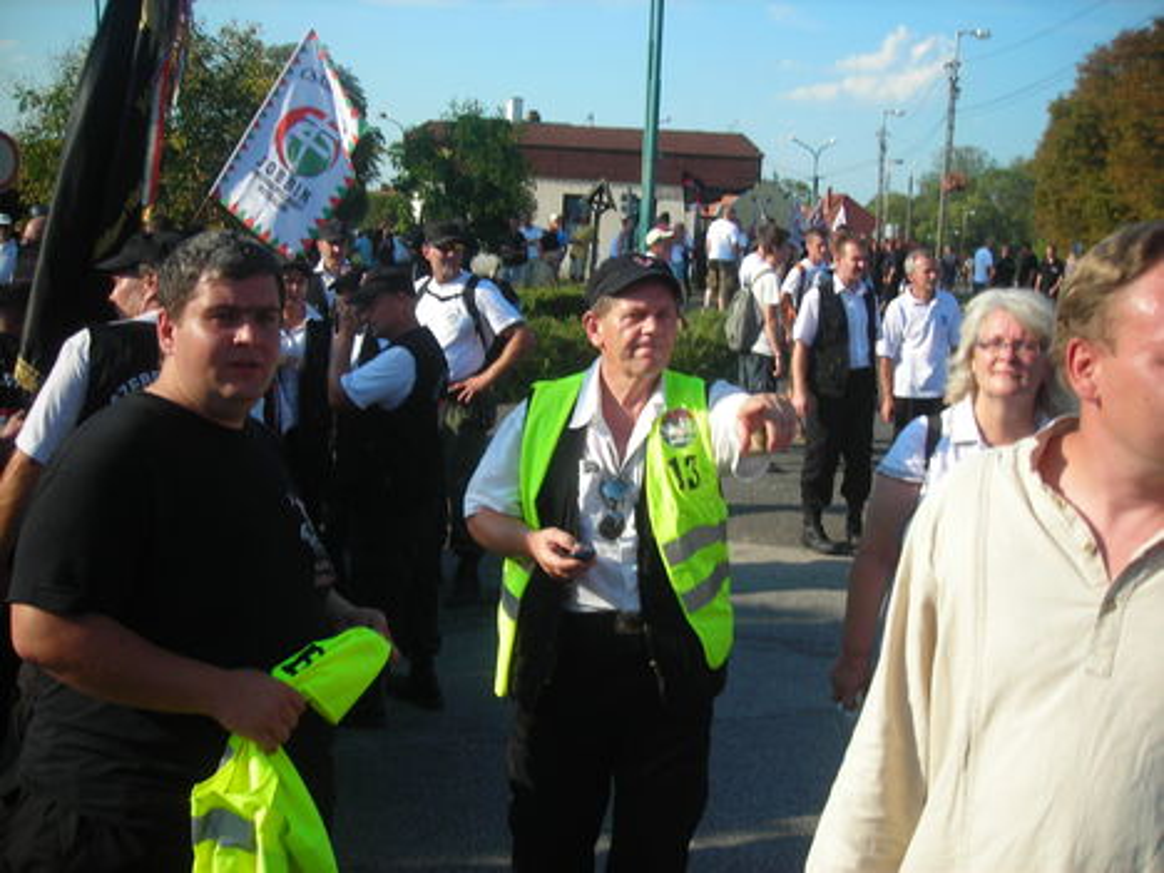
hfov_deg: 49.0
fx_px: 1278
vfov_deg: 37.7
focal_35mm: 38
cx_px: 582
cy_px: 436
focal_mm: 6.3
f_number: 6.4
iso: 50
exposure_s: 1/130
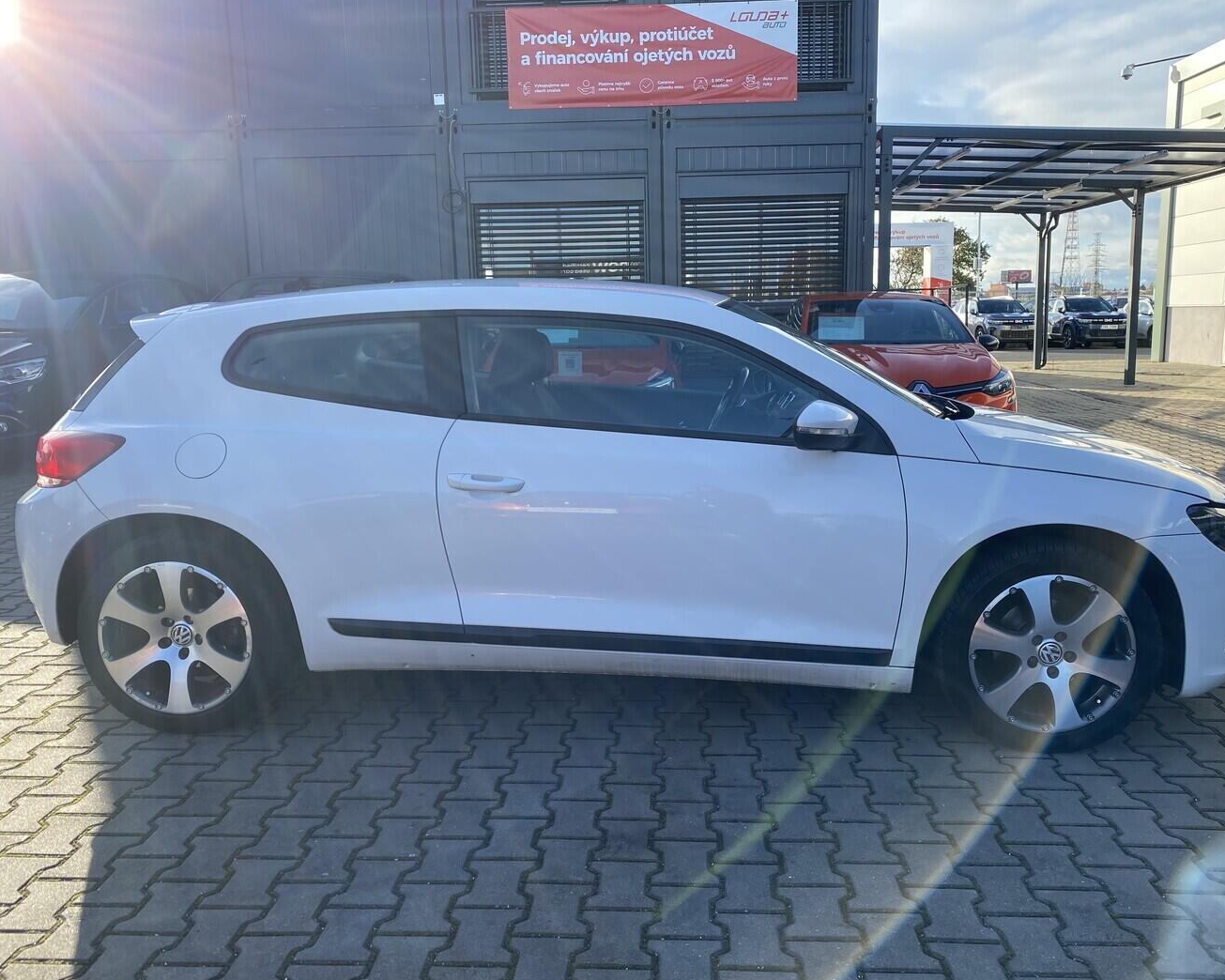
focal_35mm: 28
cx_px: 644
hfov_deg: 62.2
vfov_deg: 51.5
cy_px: 487
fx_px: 1015
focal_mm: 4.25
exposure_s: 1/799
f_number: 1.8
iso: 32
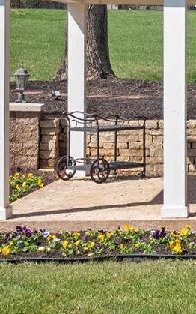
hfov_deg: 8.9
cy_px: 54
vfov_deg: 14.8
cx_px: 362
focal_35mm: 140
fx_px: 1196
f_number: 8
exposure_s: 1/320
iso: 400
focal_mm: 18
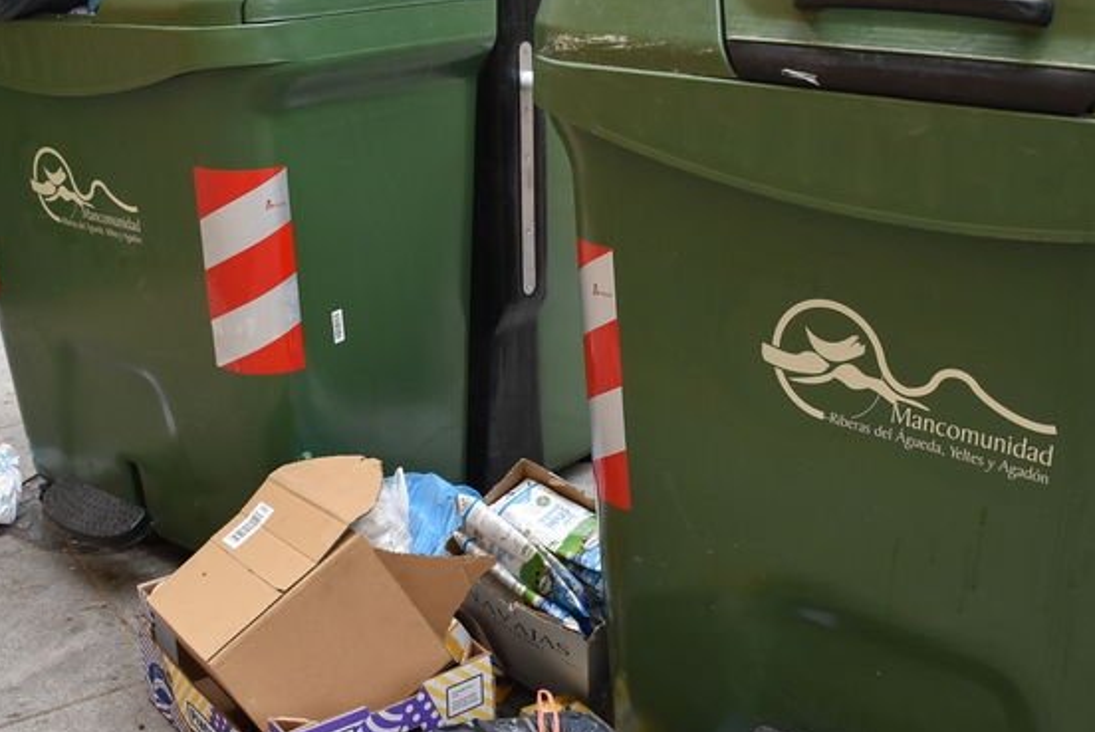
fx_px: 1339
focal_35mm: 44
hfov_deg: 44.5
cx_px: 532
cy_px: 357
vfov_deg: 30.6
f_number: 4
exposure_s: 1/1000
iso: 800
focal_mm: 18
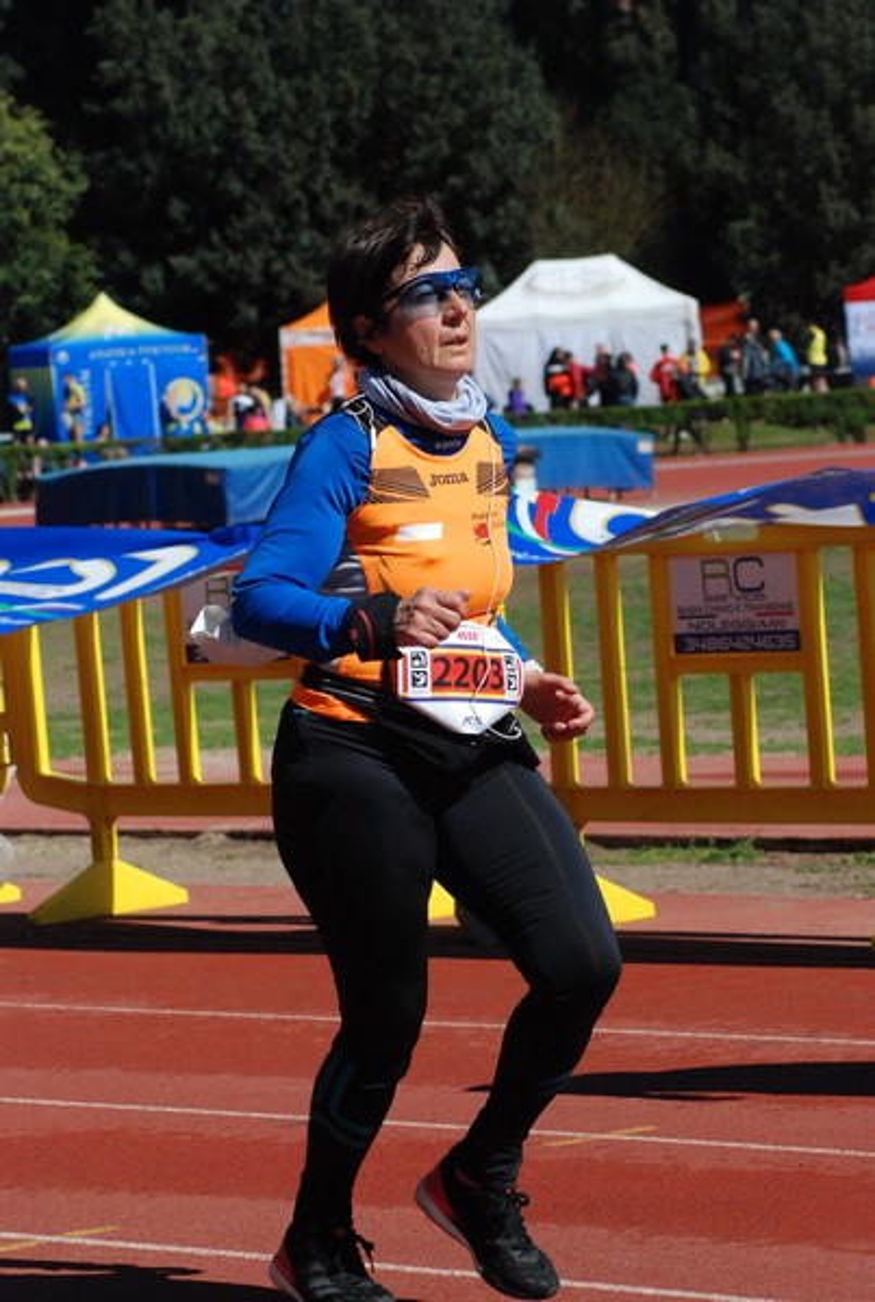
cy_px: 651
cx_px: 438
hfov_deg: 9.2
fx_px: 5440
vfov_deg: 13.7
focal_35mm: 150
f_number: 9
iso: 1000
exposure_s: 1/2000
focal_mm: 100
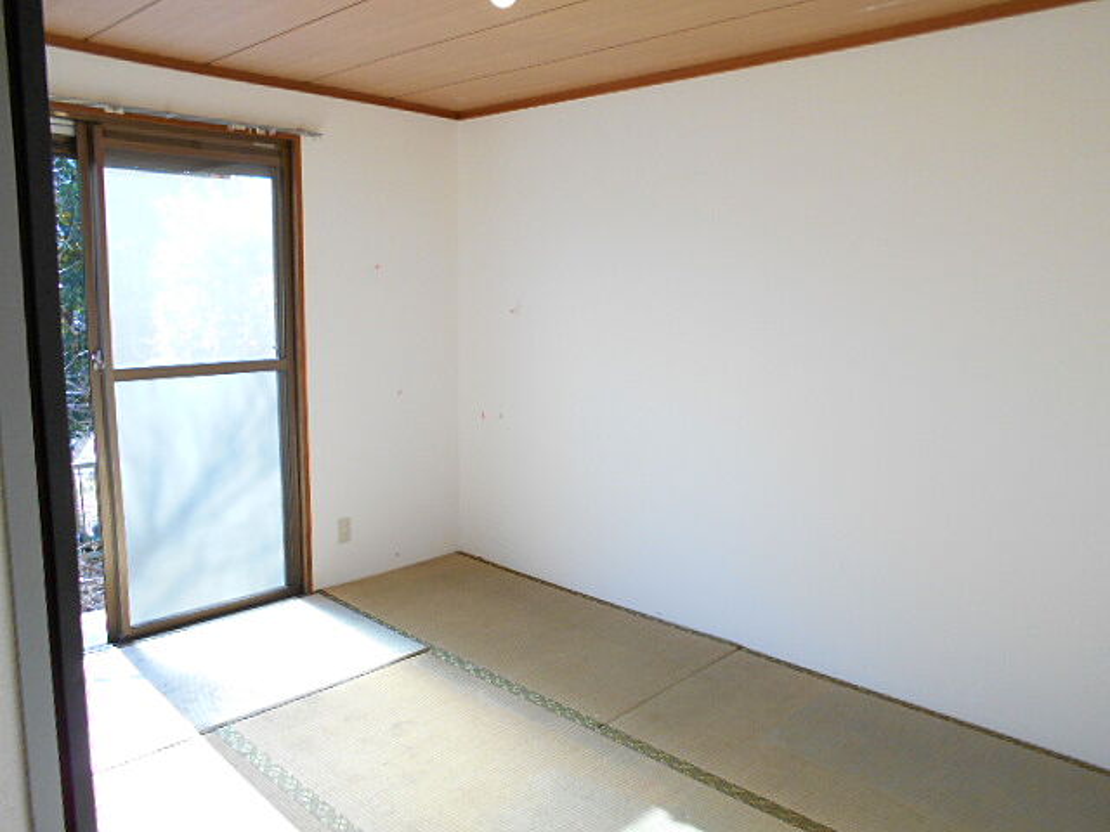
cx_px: 555
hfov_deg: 67.3
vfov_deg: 53.1
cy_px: 416
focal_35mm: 26
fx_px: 834
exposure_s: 1/250
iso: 220
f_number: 3.2
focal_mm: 4.6
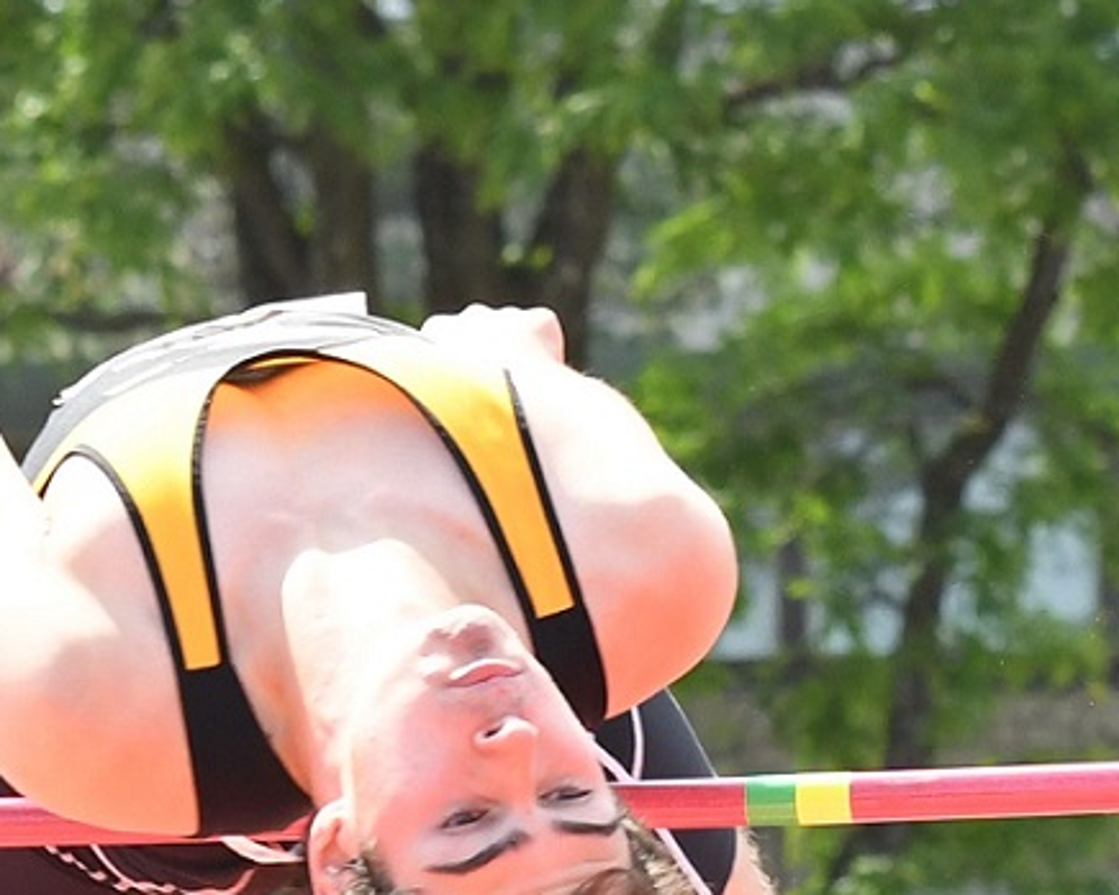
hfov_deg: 6.0
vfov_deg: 4.8
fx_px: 10633
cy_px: 864
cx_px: 246
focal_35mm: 321
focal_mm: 80
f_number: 5.6
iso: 800
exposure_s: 1/1000
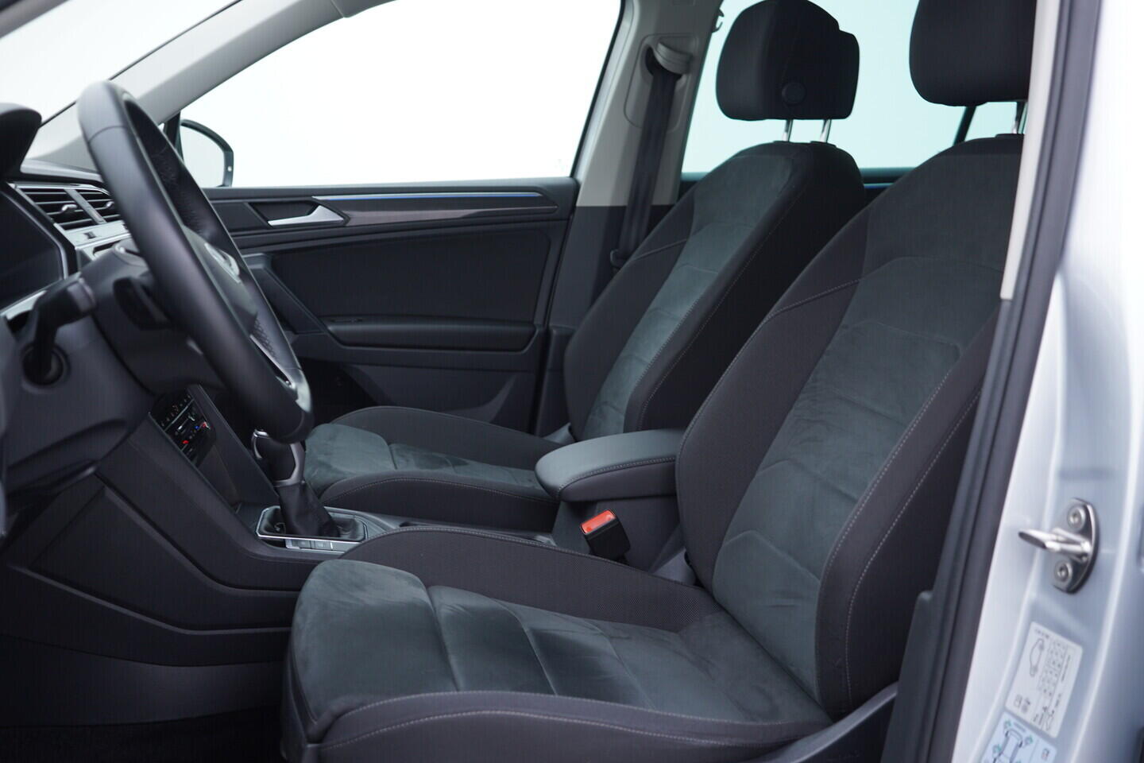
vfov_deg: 36.9
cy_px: 382
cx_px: 572
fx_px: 1144
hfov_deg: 53.1
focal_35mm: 36
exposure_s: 1/40
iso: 125
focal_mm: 24
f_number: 2.8
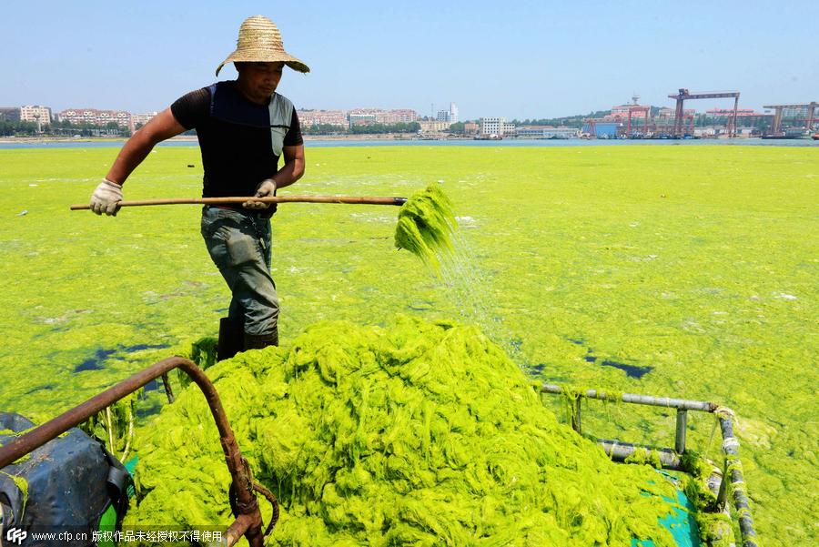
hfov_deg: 73.7
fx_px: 546
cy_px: 274
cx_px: 410
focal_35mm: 24
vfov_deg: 53.2
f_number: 14
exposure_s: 1/800
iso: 800
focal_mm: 24
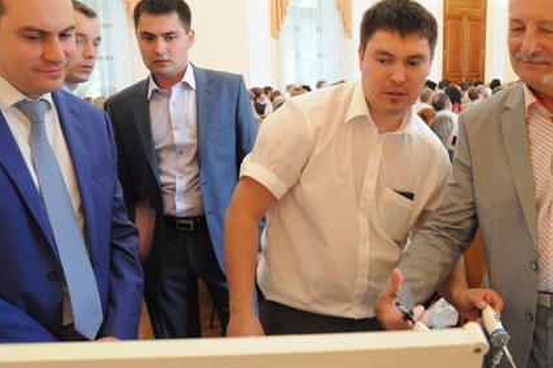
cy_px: 214
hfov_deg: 49.4
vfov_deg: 34.3
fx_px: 595
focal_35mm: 39
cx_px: 344
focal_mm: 17
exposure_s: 1/15
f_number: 4.5
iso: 640
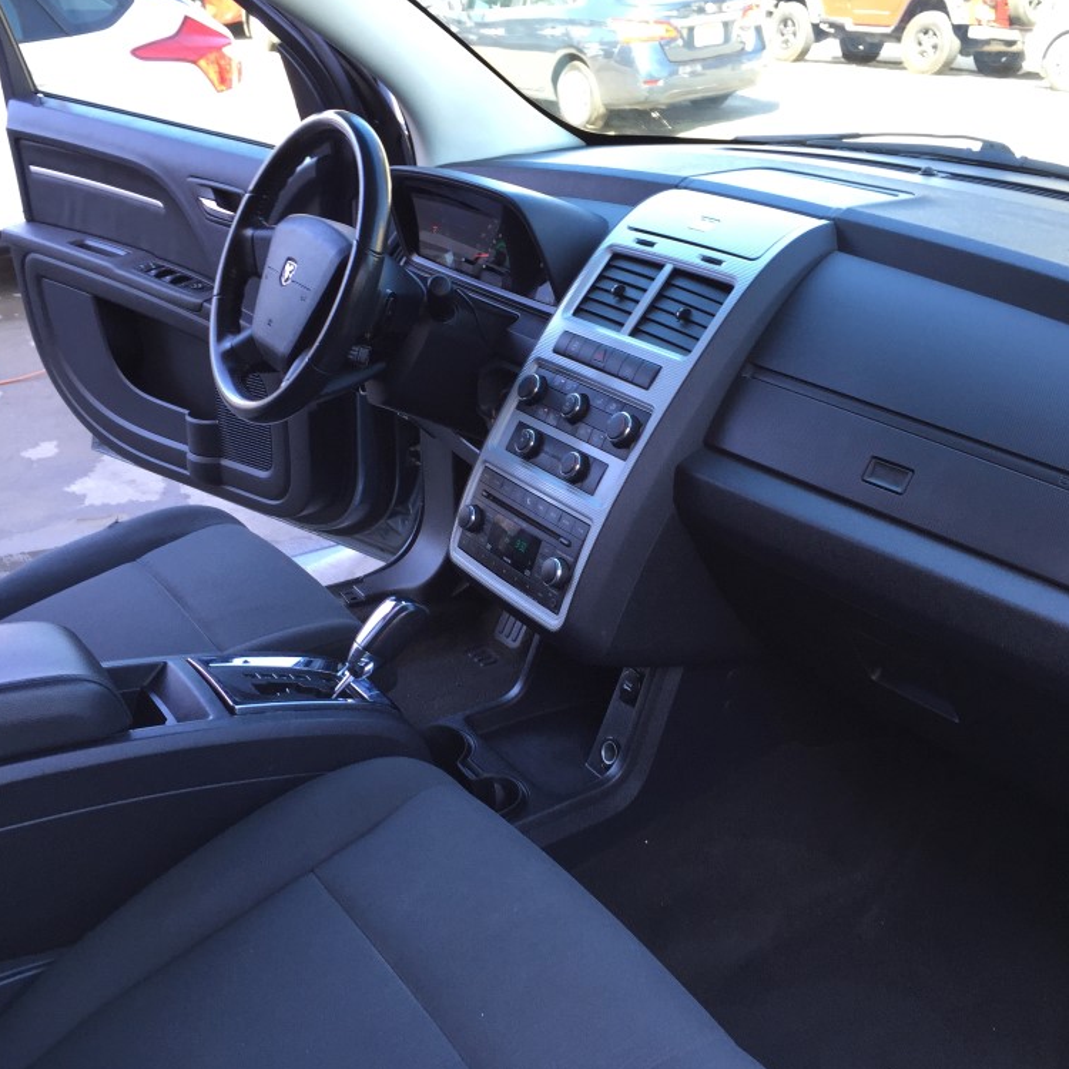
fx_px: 1223
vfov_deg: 47.2
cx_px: 579
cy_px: 530
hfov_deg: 47.2
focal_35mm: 35
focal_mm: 4.15
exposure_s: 1/60
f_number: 2.2
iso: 40
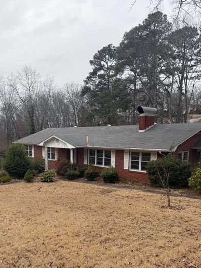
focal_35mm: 31
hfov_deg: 45.2
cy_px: 169
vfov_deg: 57.6
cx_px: 79
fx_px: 240
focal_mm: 6.76
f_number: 1.78
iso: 100
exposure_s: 1/168
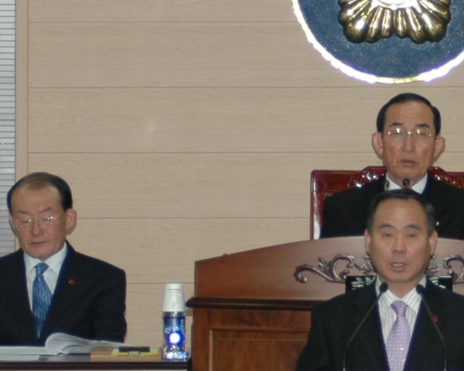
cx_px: 404
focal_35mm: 389
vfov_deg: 4.0
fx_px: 5339
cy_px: 329
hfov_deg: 5.0
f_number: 4.5
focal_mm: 70
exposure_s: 1/60
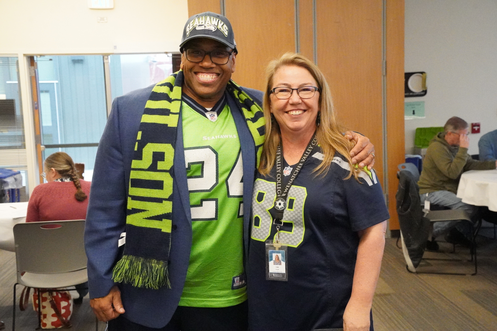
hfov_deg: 41.1
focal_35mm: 48
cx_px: 248
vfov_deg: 28.1
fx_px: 663
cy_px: 166
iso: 51200
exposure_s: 1/400
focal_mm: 48
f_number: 8
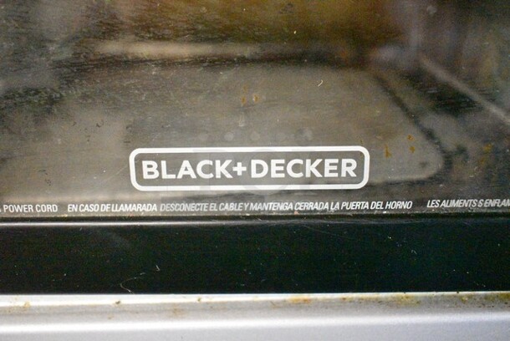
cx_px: 255
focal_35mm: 36
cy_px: 170
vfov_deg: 37.0
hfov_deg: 53.1
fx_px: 510
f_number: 3.8
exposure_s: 1/160
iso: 25600
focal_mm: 24
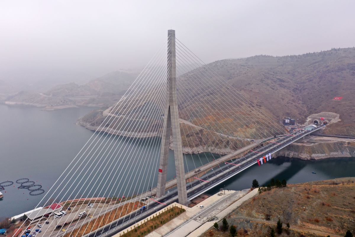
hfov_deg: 65.5
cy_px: 118
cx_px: 178
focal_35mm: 28
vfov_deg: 46.4
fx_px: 276
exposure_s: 1/240
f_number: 3.5
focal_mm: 10.26
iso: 100
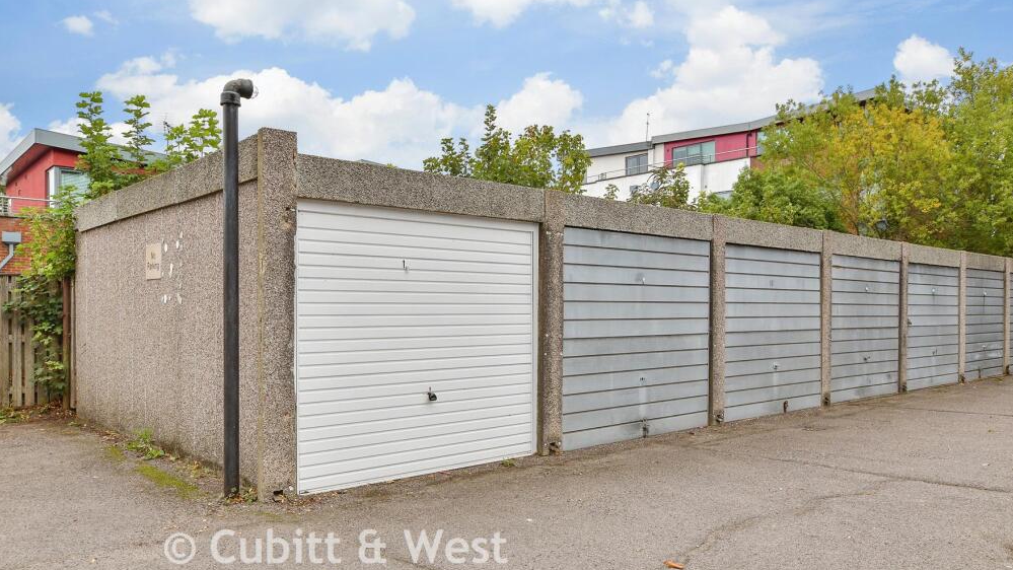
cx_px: 501
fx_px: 779
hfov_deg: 66.1
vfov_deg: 40.2
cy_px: 310
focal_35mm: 29
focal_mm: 18
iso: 160
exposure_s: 1/125
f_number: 8
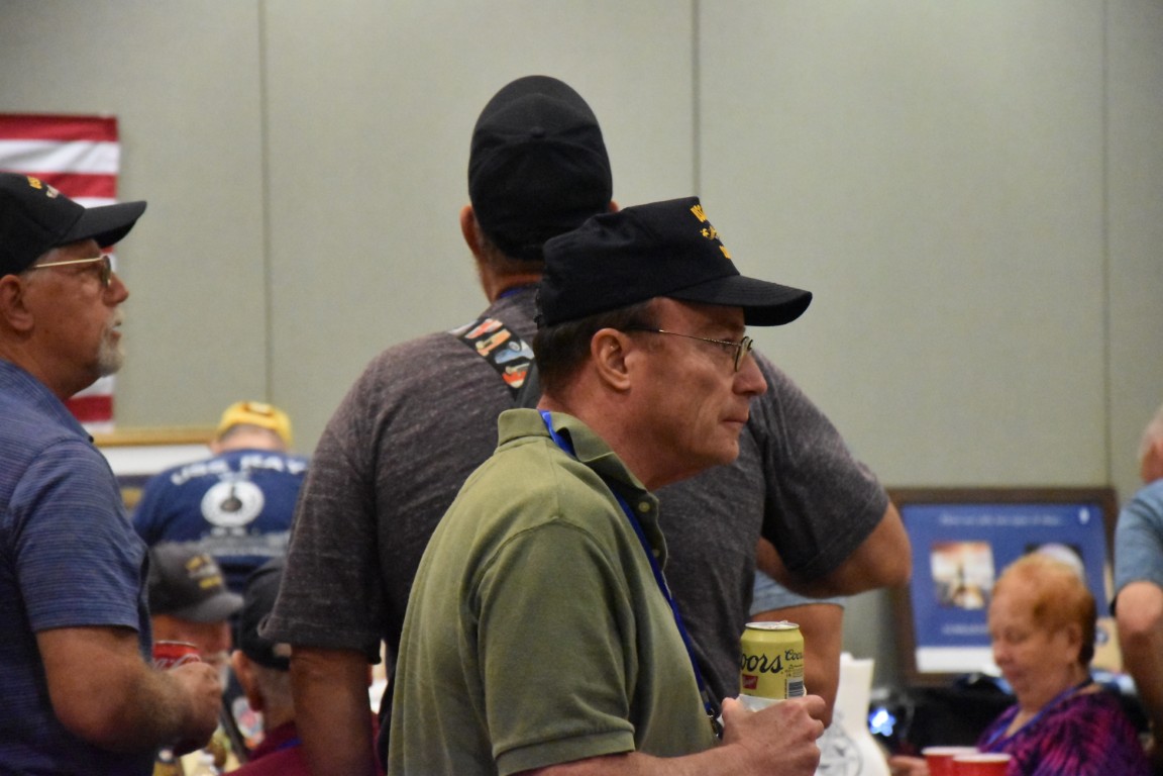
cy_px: 388
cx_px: 582
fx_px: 5088
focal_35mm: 158
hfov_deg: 13.0
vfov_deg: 8.7
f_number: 5.6
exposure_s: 1/100
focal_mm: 105
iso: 12800
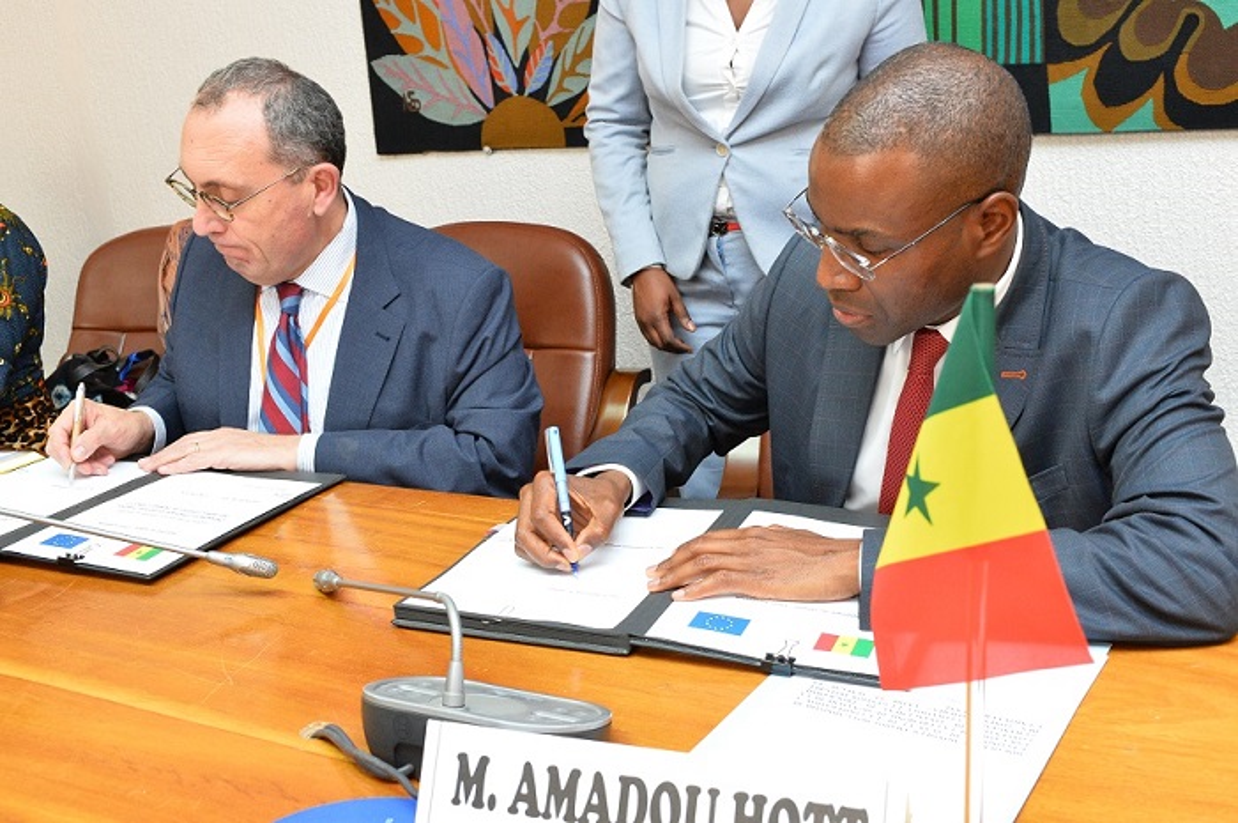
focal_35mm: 38
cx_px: 619
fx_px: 1305
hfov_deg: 50.7
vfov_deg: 35.0
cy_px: 412
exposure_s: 1/100
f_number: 10
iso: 4000
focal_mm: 38
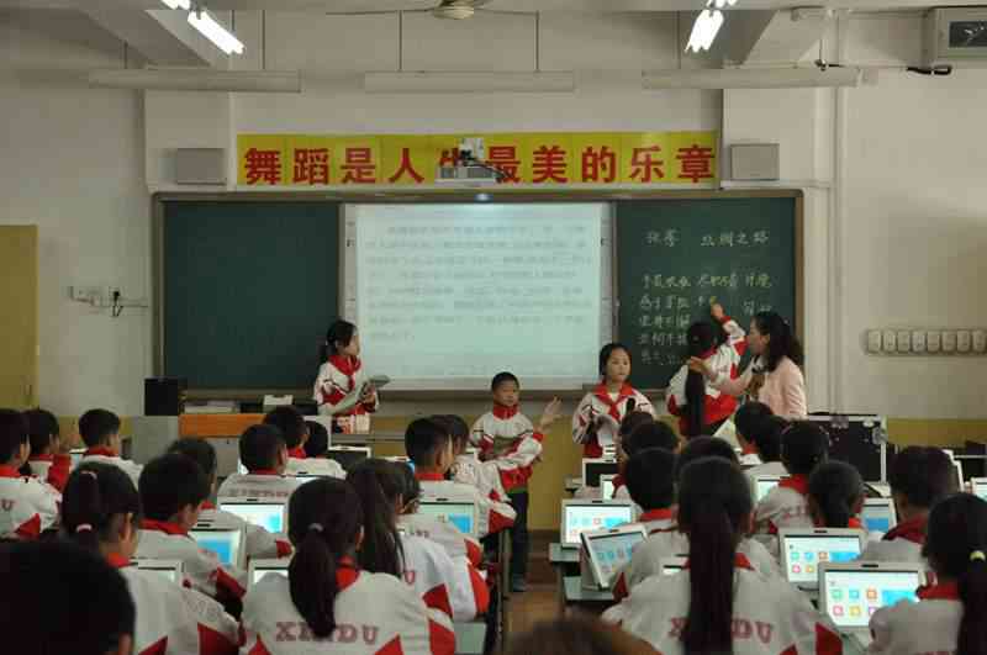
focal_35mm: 69
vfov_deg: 19.7
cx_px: 494
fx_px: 1889
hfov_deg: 29.3
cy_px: 328
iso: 1600
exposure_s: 1/160
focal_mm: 46
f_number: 5
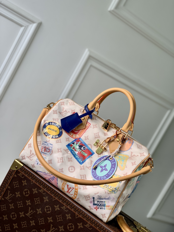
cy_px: 116
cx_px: 87
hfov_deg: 28.0
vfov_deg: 36.8
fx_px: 349
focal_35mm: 52
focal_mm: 6
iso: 16
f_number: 2.4
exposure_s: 1/122
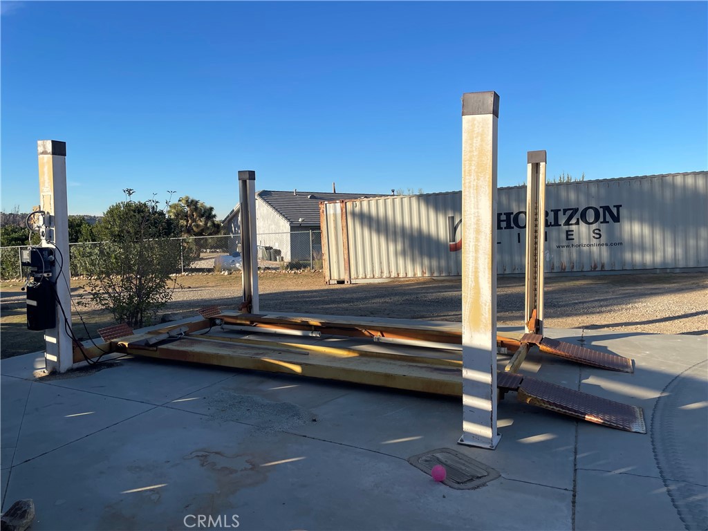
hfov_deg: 67.3
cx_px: 354
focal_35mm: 26
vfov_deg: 53.1
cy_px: 266
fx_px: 532
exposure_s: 1/2747
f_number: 1.6
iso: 32
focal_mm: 4.2
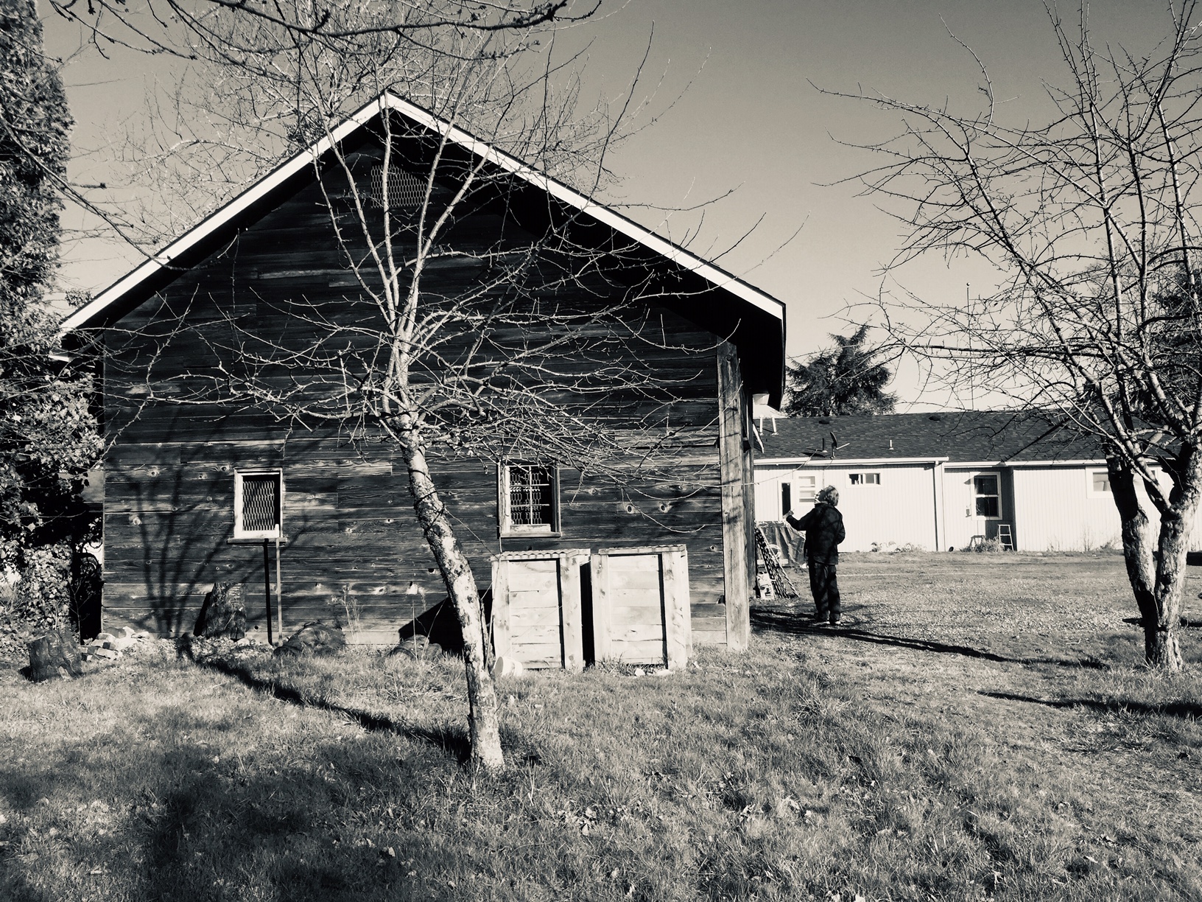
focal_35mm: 29
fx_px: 1007
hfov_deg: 61.7
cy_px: 451
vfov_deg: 48.2
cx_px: 601
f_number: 2.2
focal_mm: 4.15
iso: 32
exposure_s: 1/1236
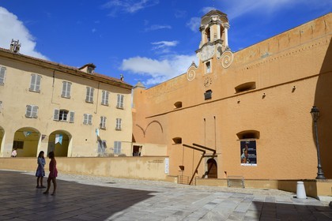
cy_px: 110
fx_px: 249
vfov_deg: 47.9
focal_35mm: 27
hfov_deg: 67.4
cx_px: 166
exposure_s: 1/250
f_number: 14
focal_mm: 27
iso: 200
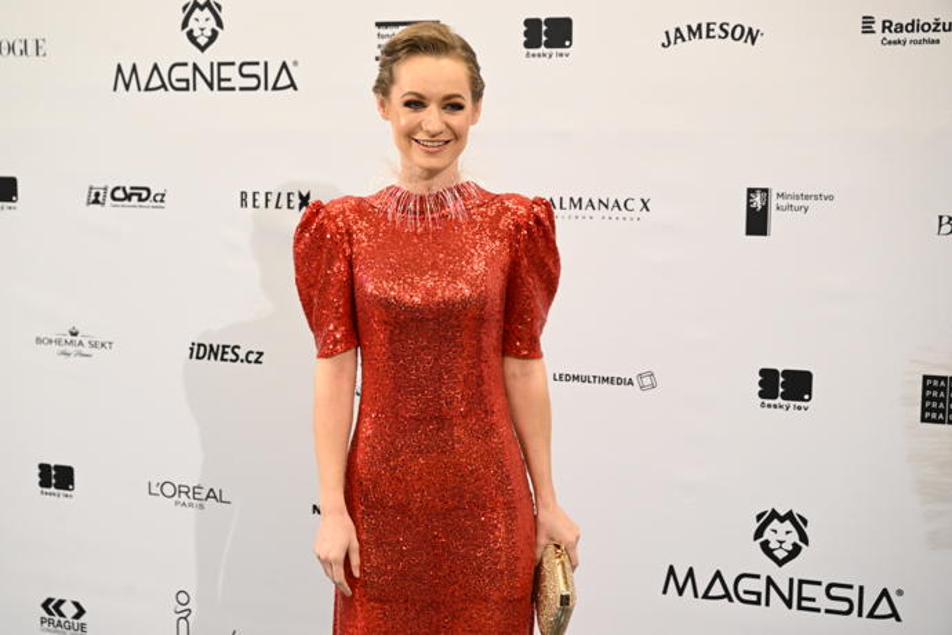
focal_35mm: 49
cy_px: 318
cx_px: 476
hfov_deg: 40.3
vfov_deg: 27.5
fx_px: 1296
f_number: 5
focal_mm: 49
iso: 3200
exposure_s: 1/160
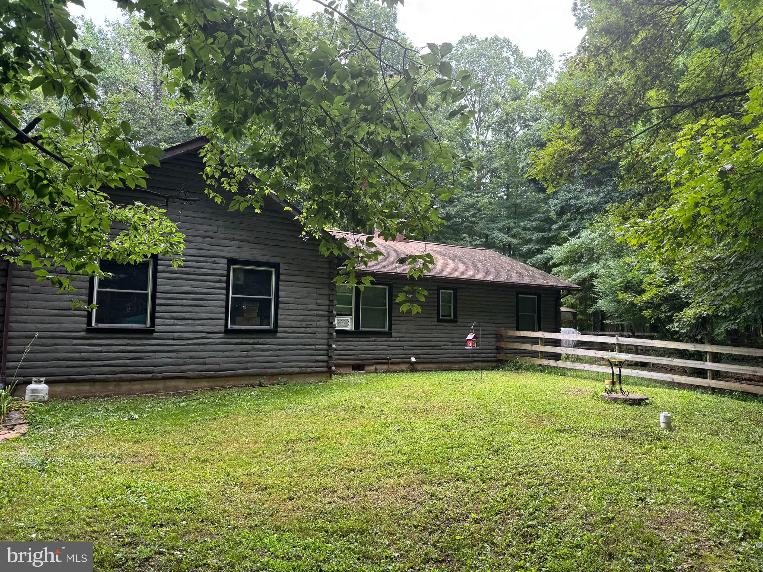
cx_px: 382
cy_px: 286
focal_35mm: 24
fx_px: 529
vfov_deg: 56.8
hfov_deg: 71.6
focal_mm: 6.76
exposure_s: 1/121
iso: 64
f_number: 1.78
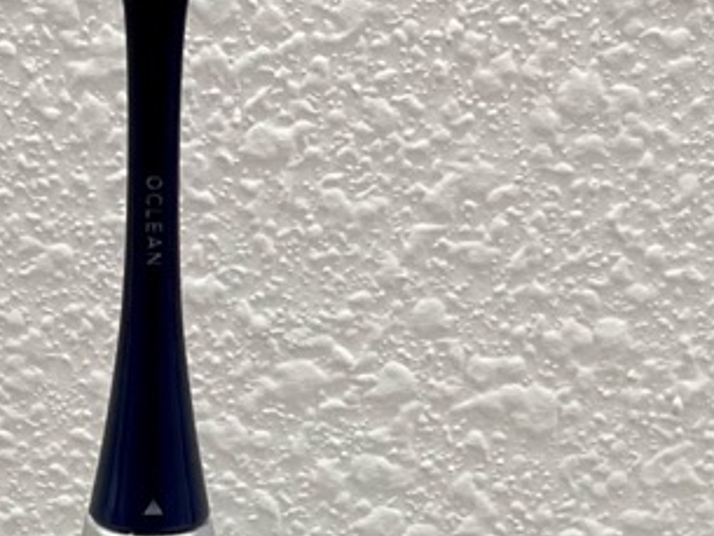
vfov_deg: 13.3
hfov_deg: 17.9
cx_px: 192
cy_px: 618
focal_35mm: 109
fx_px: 2249
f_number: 1.6
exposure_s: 1/120
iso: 80
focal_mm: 4.2
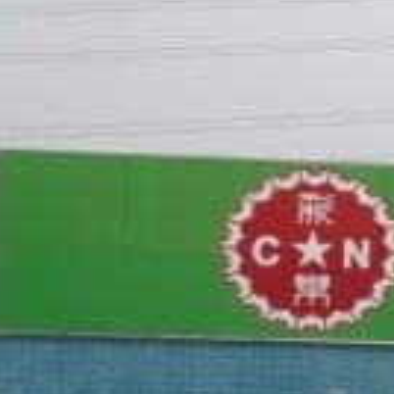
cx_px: 1455
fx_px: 2009
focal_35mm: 156
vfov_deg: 11.1
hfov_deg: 8.1
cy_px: 401
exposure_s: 1/200
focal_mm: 16
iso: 100
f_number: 8
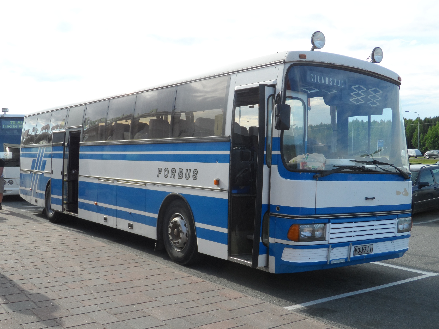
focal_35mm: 41
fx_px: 520
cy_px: 164
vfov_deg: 35.1
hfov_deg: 45.8
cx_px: 220
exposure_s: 1/350
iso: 80
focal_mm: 6.8
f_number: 3.7
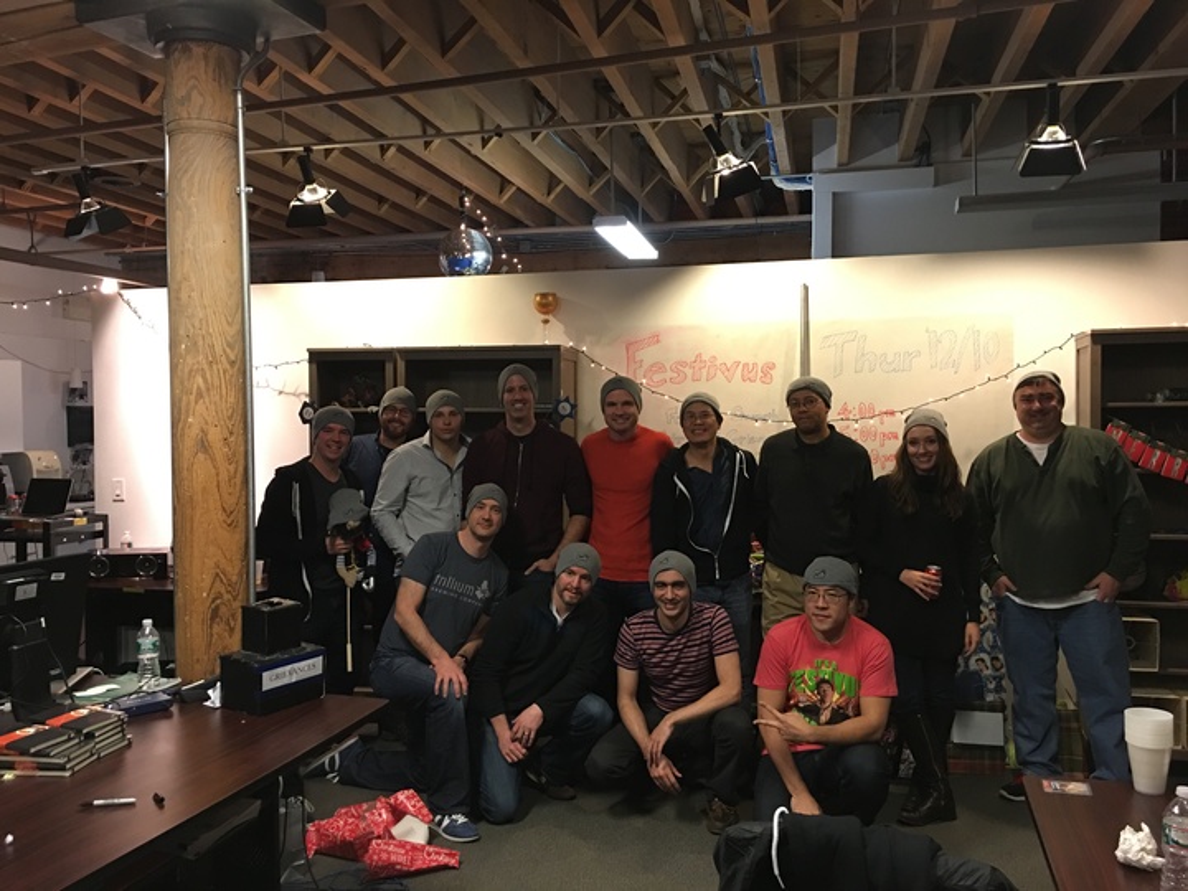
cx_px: 594
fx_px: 995
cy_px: 446
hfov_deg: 61.7
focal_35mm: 29
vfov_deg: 48.2
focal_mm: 4.15
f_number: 2.2
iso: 100
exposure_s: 1/10
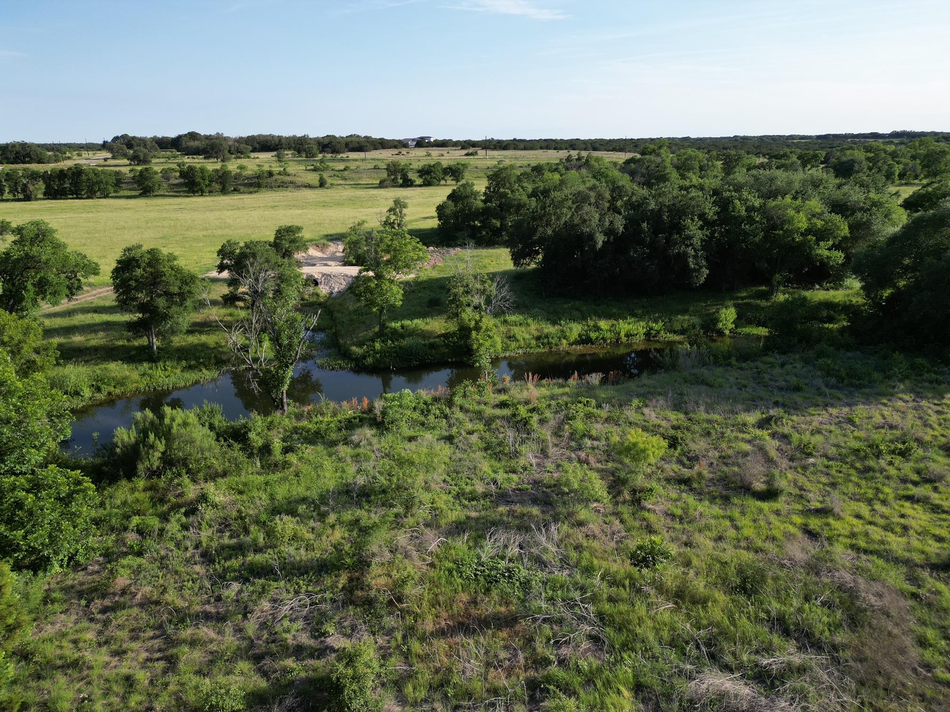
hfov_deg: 71.6
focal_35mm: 24
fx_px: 659
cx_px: 475
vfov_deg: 56.8
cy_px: 356
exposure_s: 1/1600
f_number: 1.7
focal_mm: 6.72
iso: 110
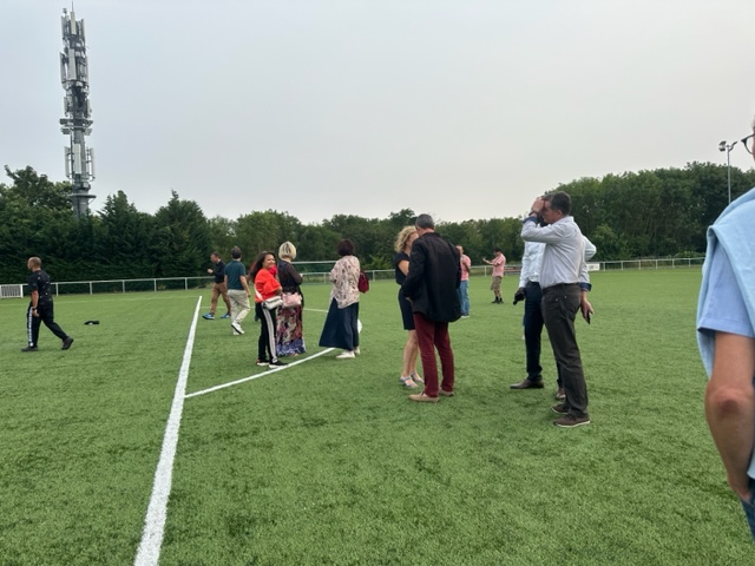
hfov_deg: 71.6
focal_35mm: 24
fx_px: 523
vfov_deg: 56.8
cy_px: 283
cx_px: 378
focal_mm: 6.86
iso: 80
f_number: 1.78
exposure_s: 1/1393
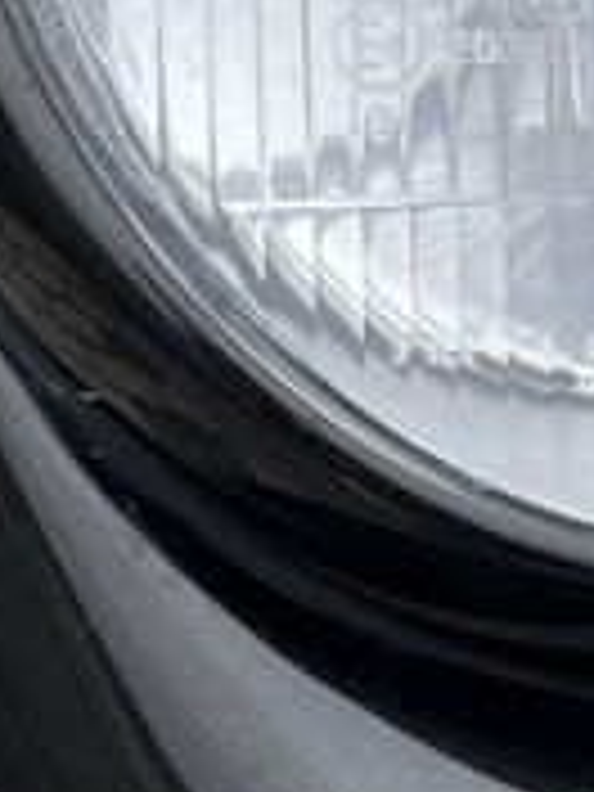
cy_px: 927
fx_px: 3455
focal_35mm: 151
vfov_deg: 12.8
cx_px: 1048
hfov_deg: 9.4
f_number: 1.6
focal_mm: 4.2
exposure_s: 1/963
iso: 50
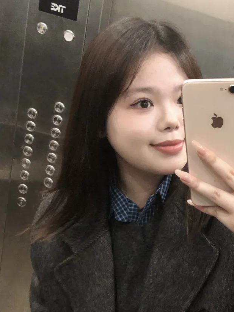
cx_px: 204
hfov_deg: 28.7
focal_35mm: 49
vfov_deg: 37.4
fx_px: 442
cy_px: 255
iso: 100
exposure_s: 1/12
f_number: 1.8
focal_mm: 3.99
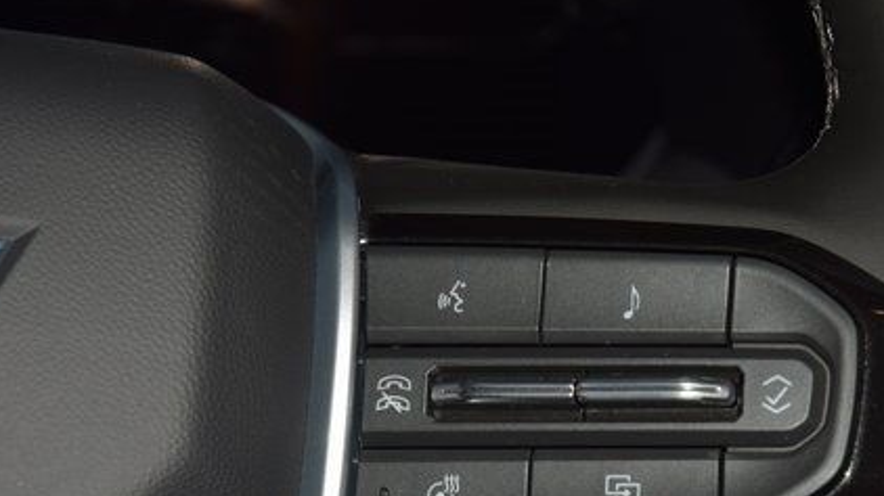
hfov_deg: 12.9
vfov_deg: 7.2
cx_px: 603
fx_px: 3913
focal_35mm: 167
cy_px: 399
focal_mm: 70
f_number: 8
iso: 100
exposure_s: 1/125
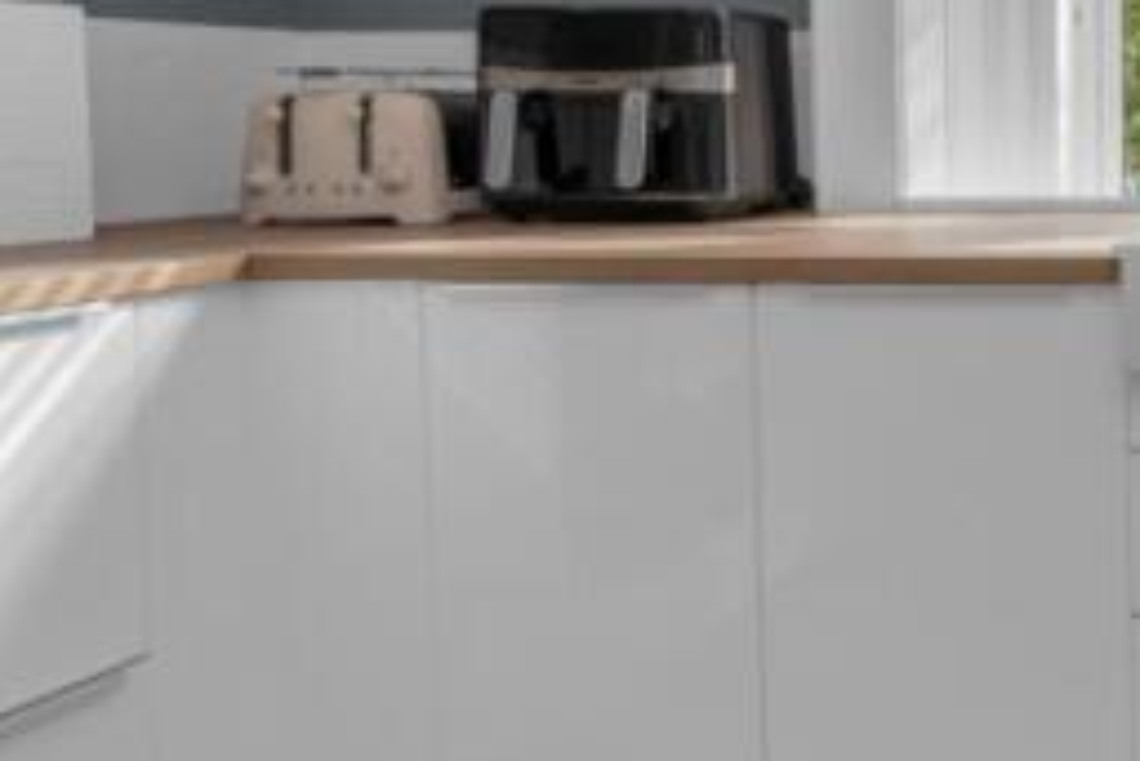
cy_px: 185
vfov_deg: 32.0
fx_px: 1299
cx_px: 1449
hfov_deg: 34.7
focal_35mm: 41
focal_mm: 16
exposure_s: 1/15
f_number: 9
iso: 200
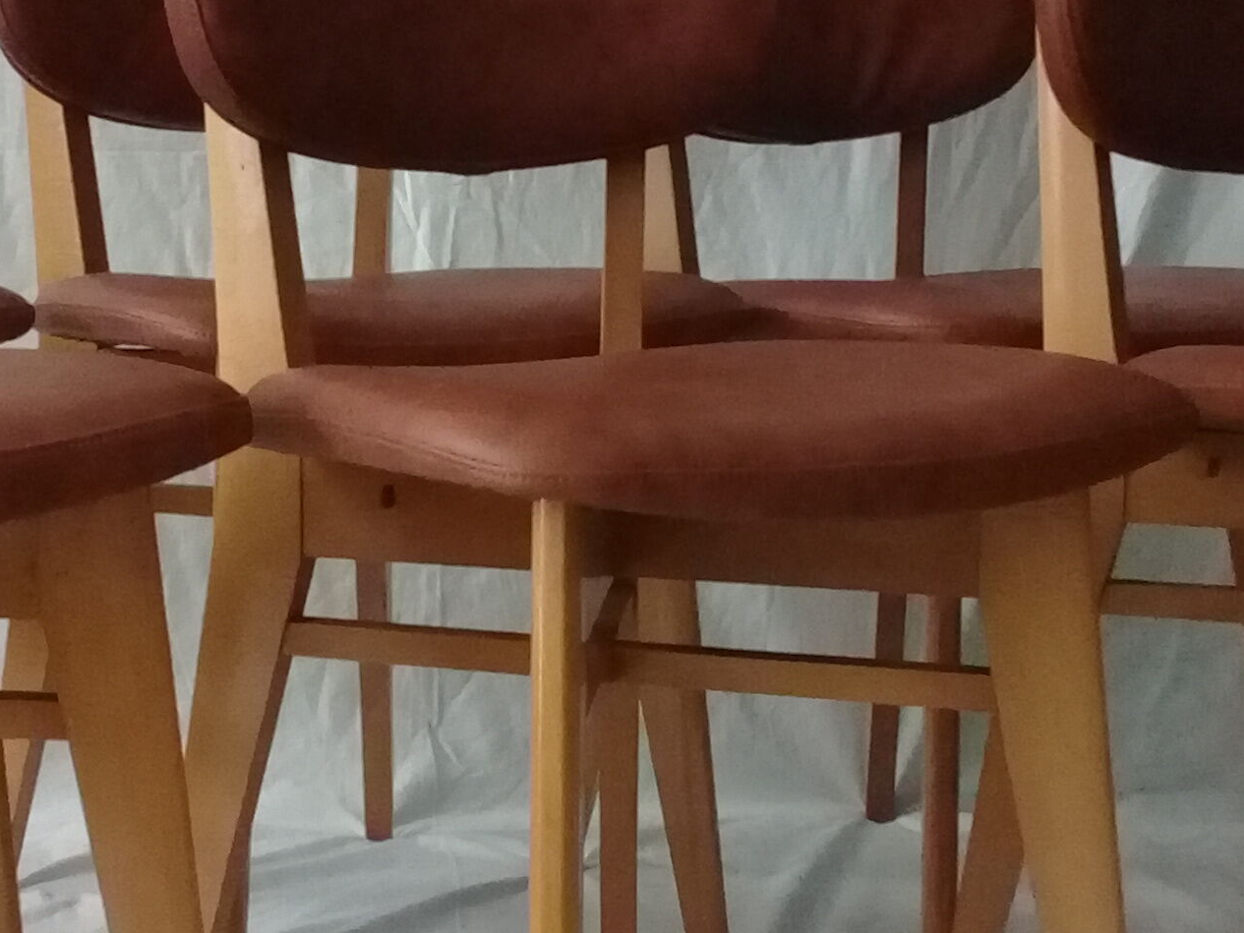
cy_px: 453
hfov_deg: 24.4
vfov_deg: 18.4
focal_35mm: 80
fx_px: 2875
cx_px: 515
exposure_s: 1/17
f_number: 2.2
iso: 500
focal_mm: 3.3
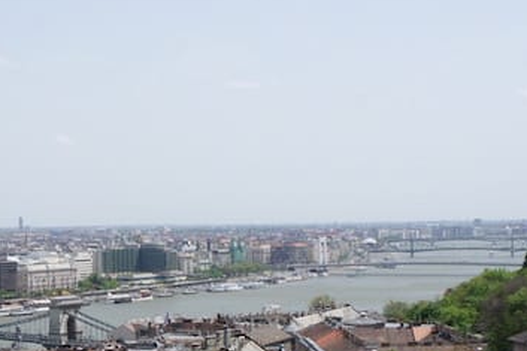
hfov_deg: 25.8
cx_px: 93
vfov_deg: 17.6
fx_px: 1127
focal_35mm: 77
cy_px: 243
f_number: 11
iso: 200
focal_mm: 23
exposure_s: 1/250
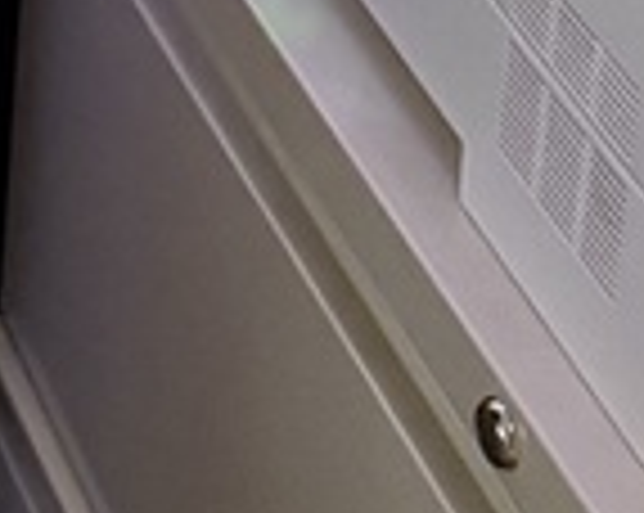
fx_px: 3198
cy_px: -1044
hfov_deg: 10.0
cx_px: -910
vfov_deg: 7.9
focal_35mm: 168
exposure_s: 1/40
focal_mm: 6.76
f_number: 1.78
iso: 1000
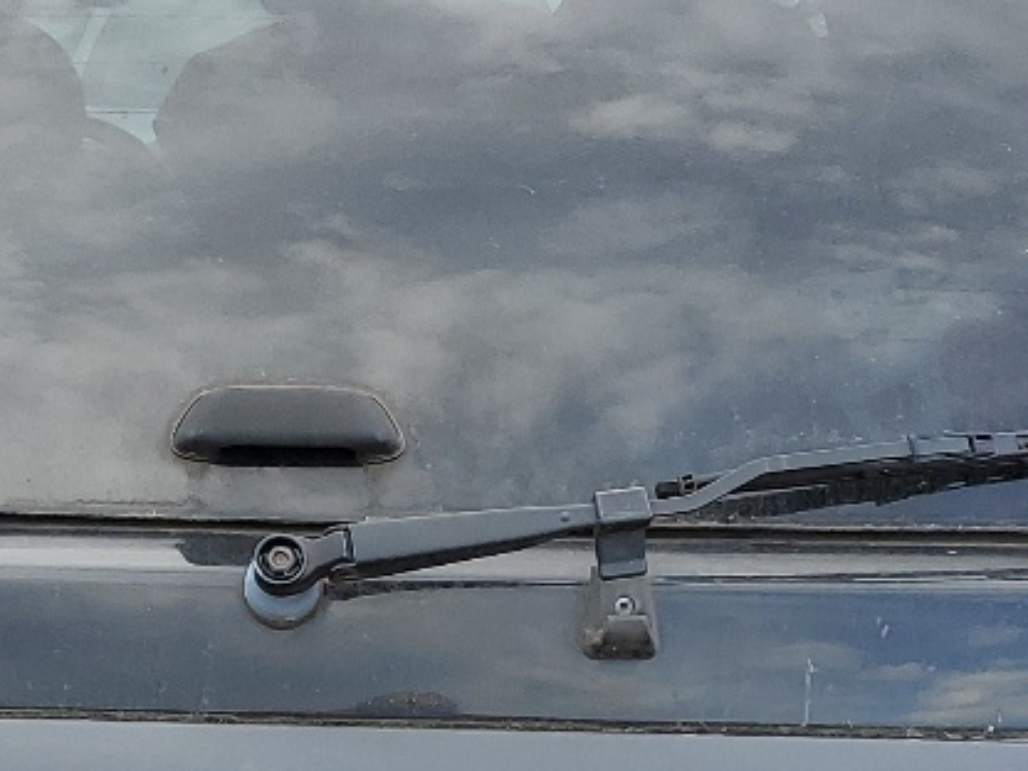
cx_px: 390
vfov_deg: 14.5
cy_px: 838
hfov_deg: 19.6
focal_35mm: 100
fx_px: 2970
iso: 50
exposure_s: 1/625
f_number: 1.5
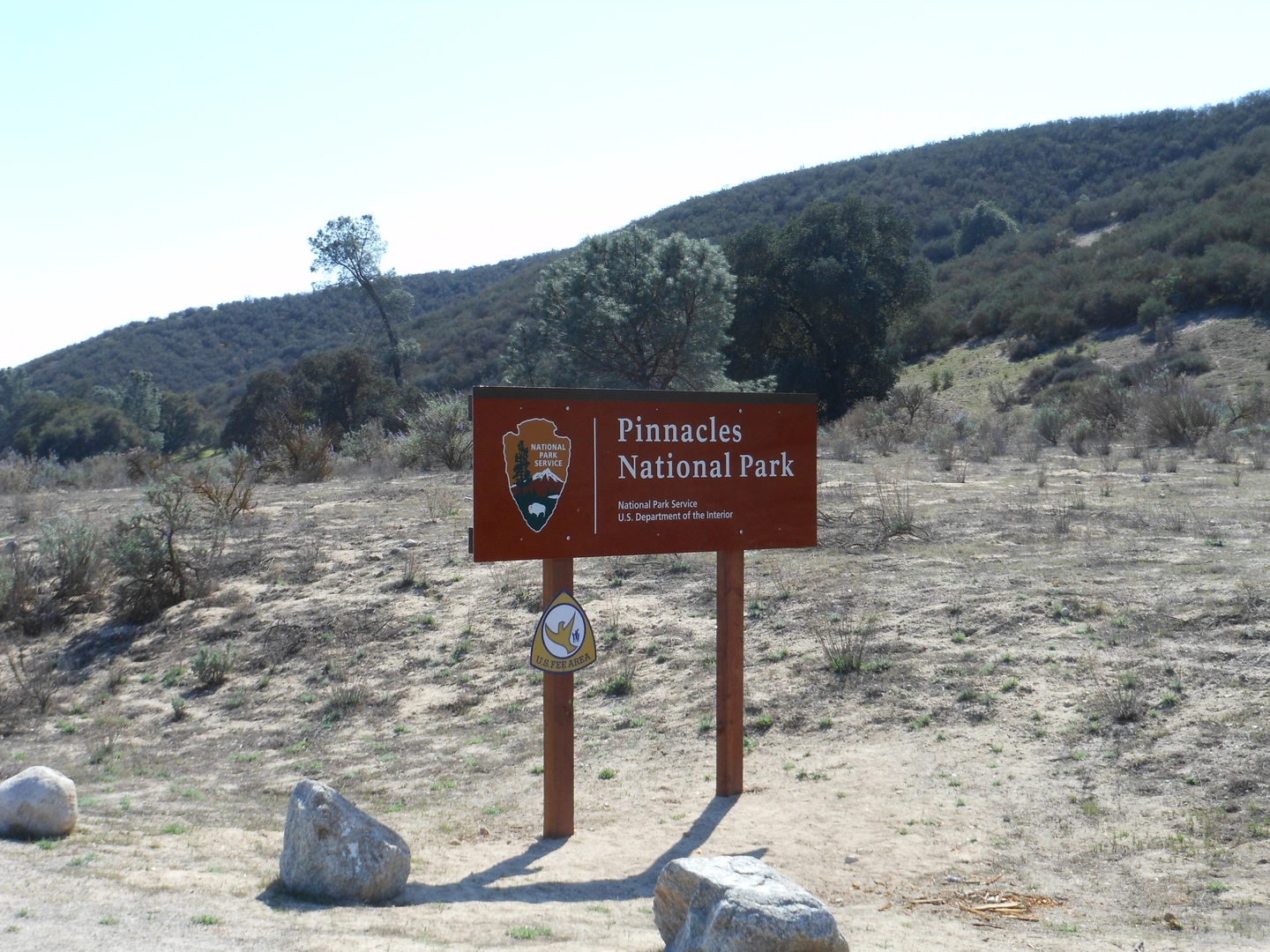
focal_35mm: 54
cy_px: 476
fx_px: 1981
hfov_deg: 35.5
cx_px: 635
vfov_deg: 27.0
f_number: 4.9
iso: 80
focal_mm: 9.6
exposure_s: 1/320
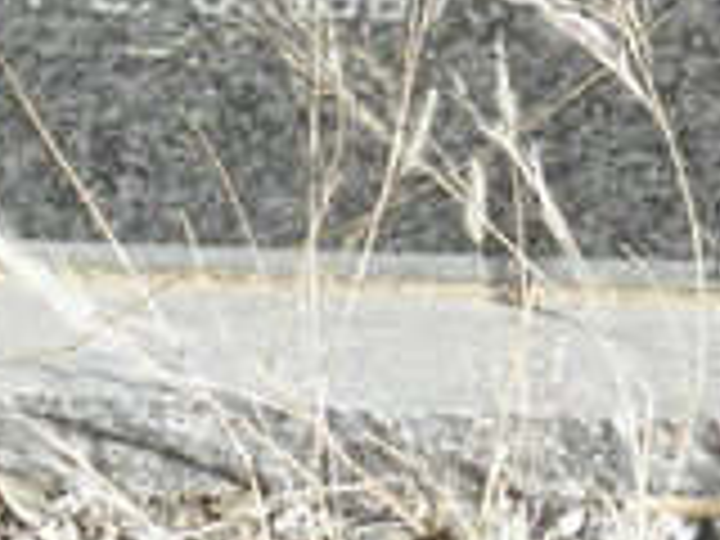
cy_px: -464
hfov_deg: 14.9
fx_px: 2704
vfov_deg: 10.6
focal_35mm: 130
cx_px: 4
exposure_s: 1/400
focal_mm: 4.6
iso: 200
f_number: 6.3
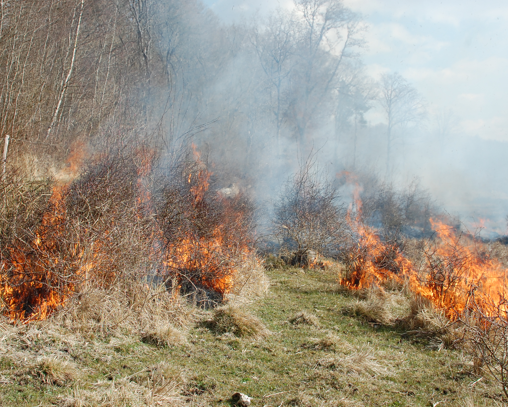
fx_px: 677
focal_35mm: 45
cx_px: 237
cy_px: 202
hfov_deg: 41.1
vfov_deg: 33.4
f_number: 8
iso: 200
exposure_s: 1/200
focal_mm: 26
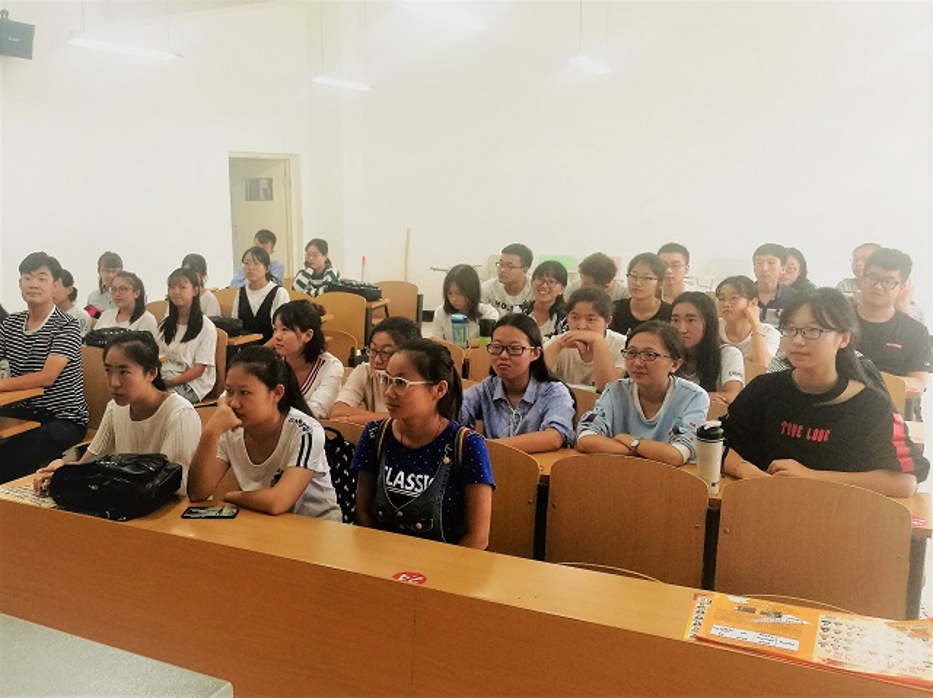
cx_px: 466
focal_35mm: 27
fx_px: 727
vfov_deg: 51.3
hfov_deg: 65.4
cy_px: 349
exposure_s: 1/50
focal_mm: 4.5
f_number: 2.2
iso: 160
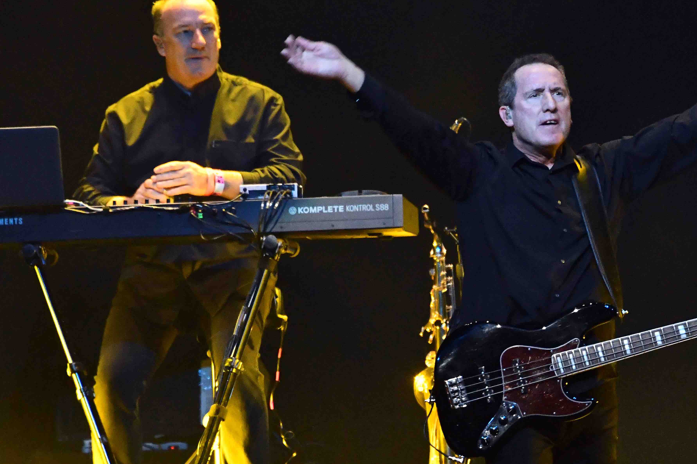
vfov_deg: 1.5
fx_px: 17203
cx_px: 485
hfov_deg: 2.3
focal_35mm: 889
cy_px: 292
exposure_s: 1/400
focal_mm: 390
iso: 5000
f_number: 5.6
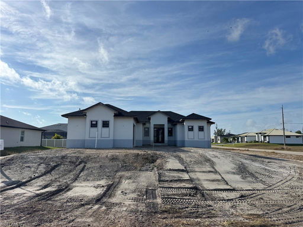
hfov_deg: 71.6
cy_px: 114
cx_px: 152
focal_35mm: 24
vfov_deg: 56.8
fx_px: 210
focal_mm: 6.76
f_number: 1.78
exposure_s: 1/7092
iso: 80
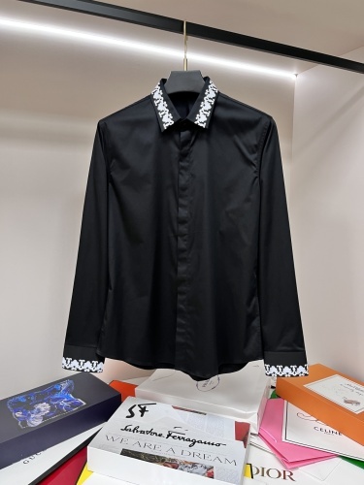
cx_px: 182
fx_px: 365
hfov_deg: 53.1
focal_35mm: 26
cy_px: 242
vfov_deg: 67.3
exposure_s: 1/83
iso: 125
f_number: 1.6
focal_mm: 5.1
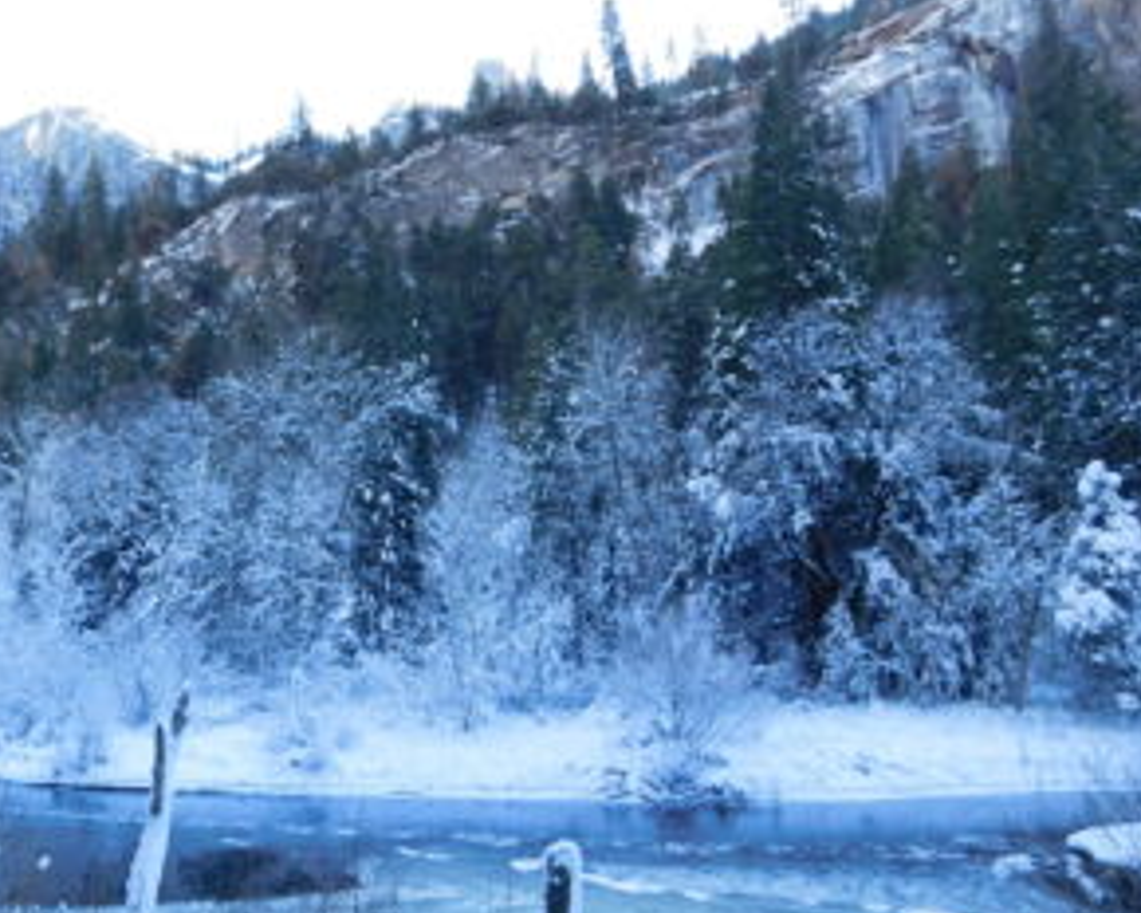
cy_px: 519
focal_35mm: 31
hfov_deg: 55.8
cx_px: 370
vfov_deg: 47.0
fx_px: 1047
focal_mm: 4
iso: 125
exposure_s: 1/160
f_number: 3
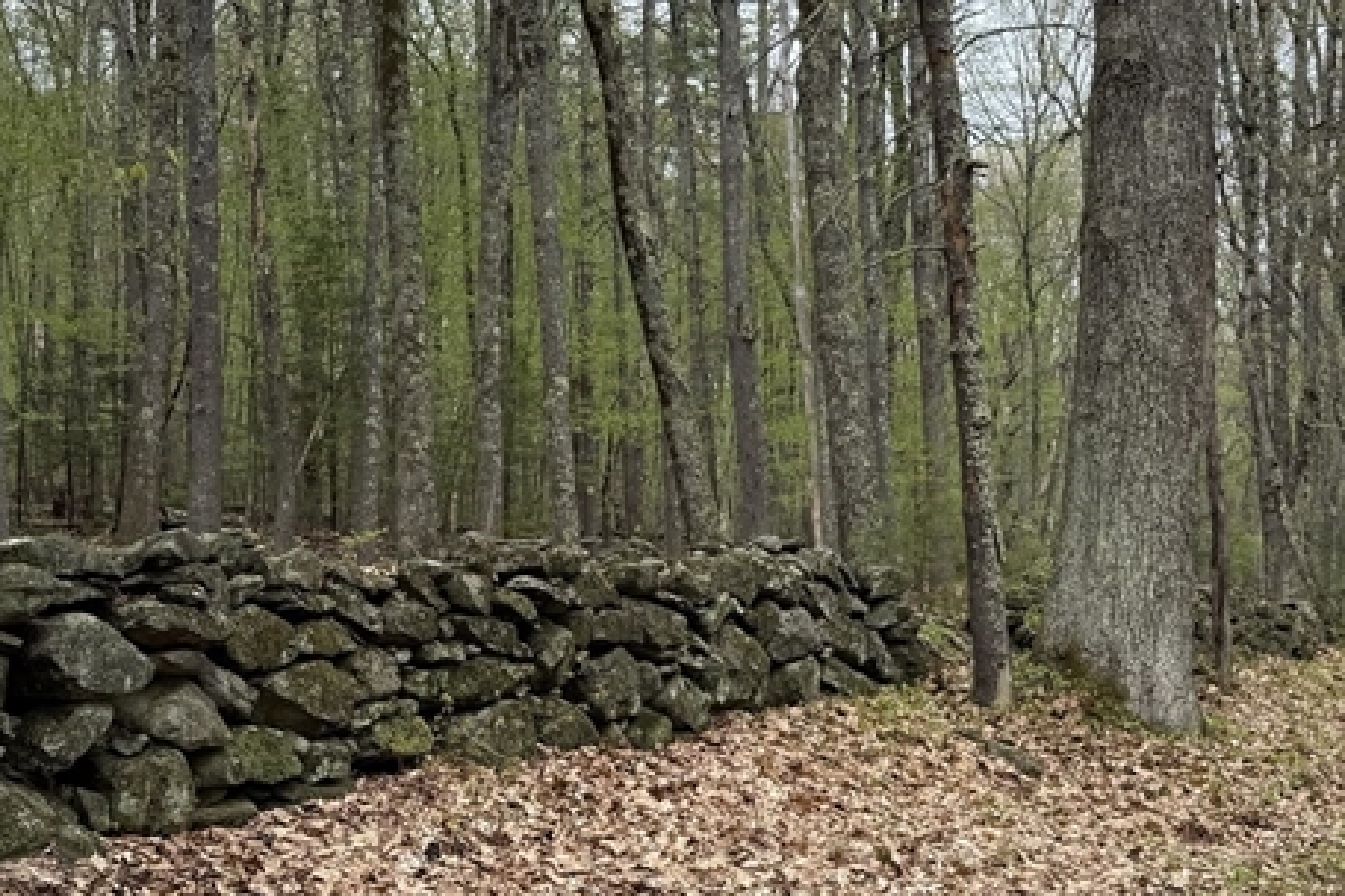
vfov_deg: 24.1
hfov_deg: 35.5
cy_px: 595
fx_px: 2092
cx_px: 811
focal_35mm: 56
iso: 80
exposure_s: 1/1653
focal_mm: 6.76
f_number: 1.78
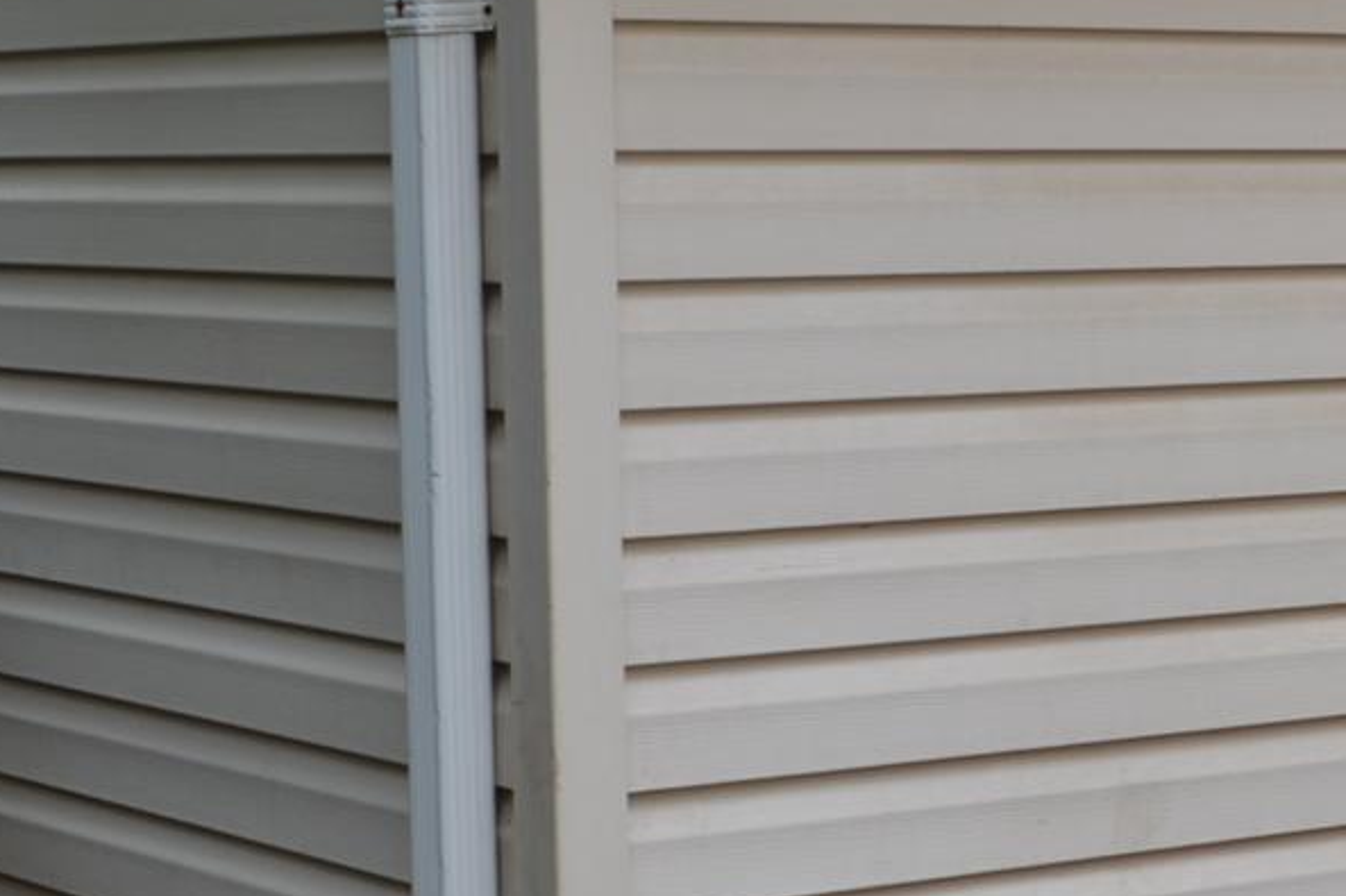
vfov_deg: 12.0
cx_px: 1219
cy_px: 716
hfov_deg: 17.7
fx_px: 4261
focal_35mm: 114
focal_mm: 22
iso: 100
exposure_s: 1/125
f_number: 5.6
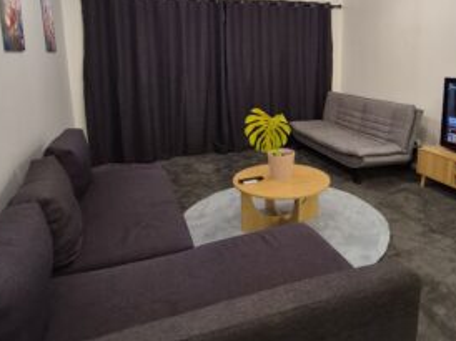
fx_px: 250
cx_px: 281
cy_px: 113
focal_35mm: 19
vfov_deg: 66.7
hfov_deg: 83.3
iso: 200
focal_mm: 1.74
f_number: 2.2
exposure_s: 1/50
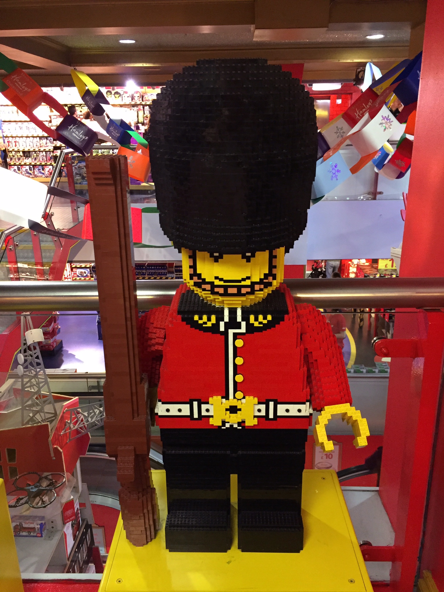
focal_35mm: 29
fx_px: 496
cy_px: 296
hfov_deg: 48.2
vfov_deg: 61.7
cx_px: 222
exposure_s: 1/33
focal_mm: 4.15
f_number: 2.2
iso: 320
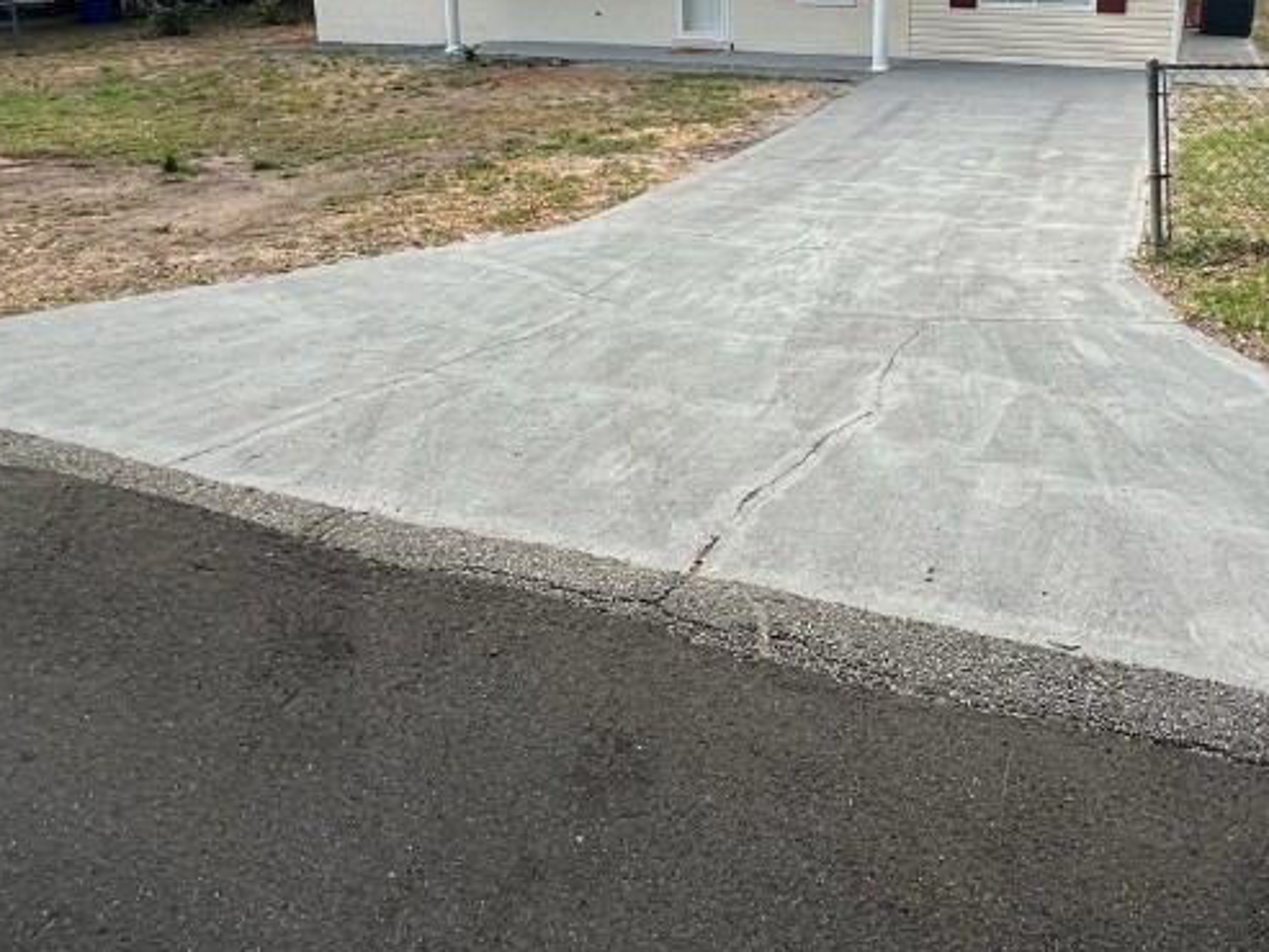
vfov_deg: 47.4
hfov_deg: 64.3
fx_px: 990
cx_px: 795
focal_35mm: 27
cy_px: 139
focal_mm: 1.57
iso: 50
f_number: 1.8
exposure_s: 1/99
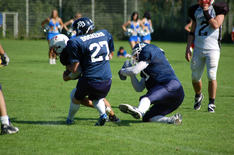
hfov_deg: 7.1
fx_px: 1898
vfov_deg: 4.7
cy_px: 78
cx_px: 117
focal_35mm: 292
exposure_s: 1/1250
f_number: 5
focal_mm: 195
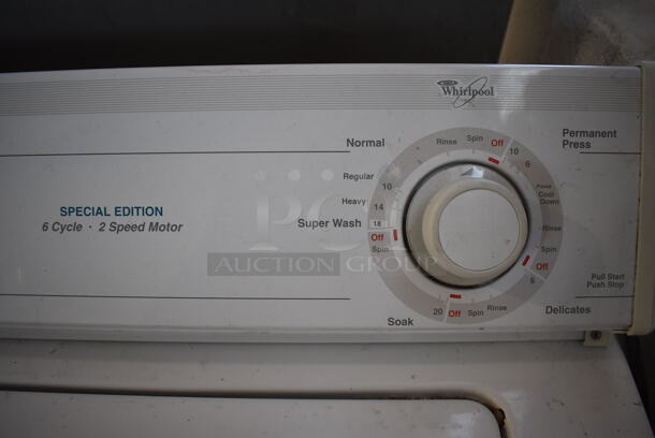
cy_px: 219
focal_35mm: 27
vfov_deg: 48.0
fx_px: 492
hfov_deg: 67.3
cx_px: 328
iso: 800
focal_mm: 18
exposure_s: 1/250
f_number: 3.5
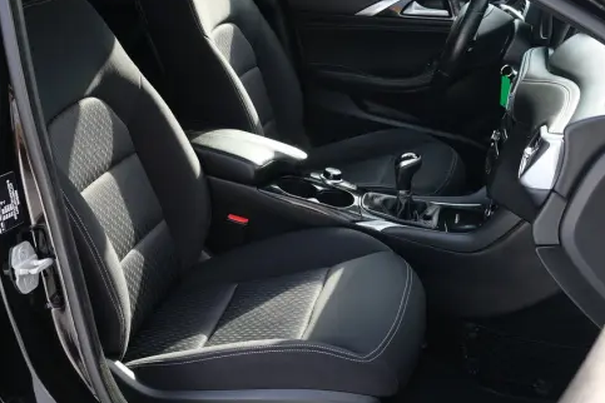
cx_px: 294
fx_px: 891
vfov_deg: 25.4
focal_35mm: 53
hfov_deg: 37.5
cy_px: 140
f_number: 5
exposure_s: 1/140
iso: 320
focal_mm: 26.5
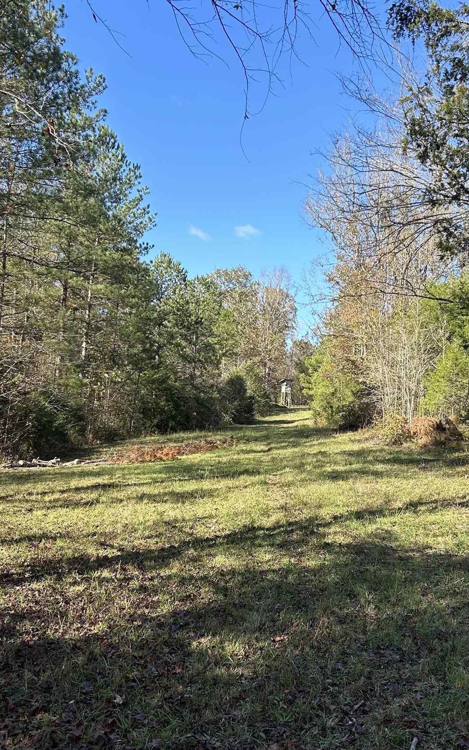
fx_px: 777
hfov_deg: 33.3
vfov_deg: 51.5
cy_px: 404
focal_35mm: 38
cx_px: 313
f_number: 1.5
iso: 50
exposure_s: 1/1295
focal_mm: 5.7
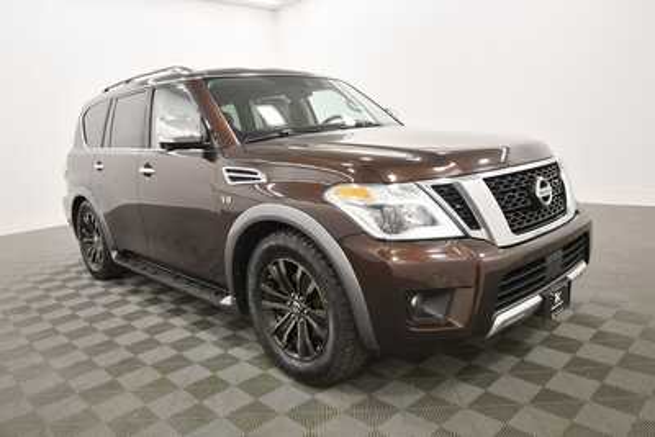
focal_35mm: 27
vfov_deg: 48.0
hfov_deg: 67.4
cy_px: 218
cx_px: 328
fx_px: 491
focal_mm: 18
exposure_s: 1/125
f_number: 5.3
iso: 1100
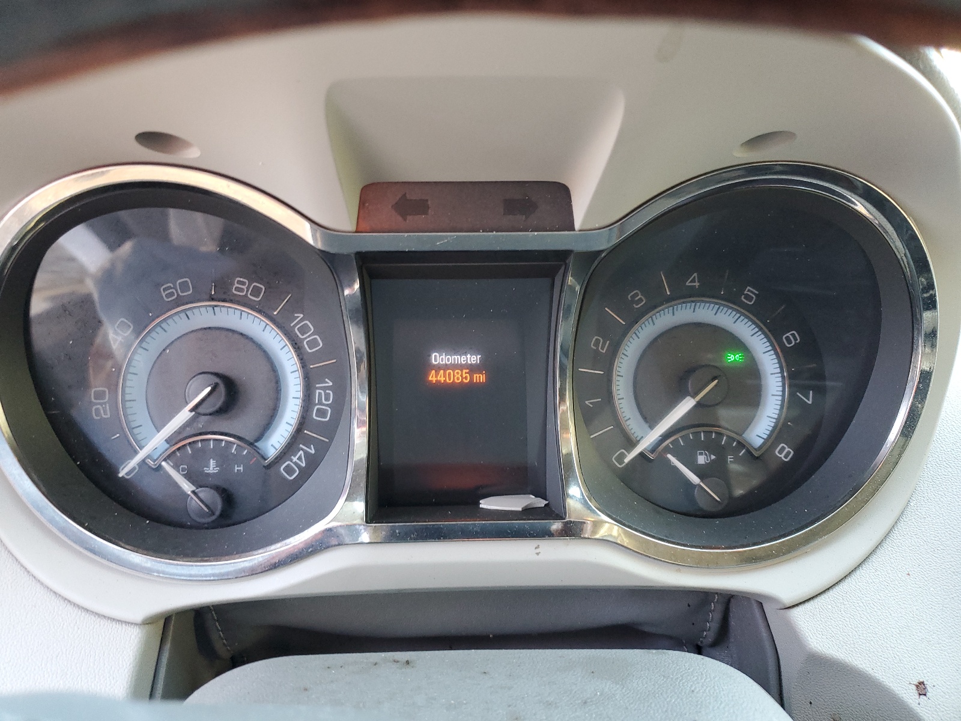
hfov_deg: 67.3
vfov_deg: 53.1
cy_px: 360
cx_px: 480
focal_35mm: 26
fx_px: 722
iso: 175
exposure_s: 1/60.2
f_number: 1.5
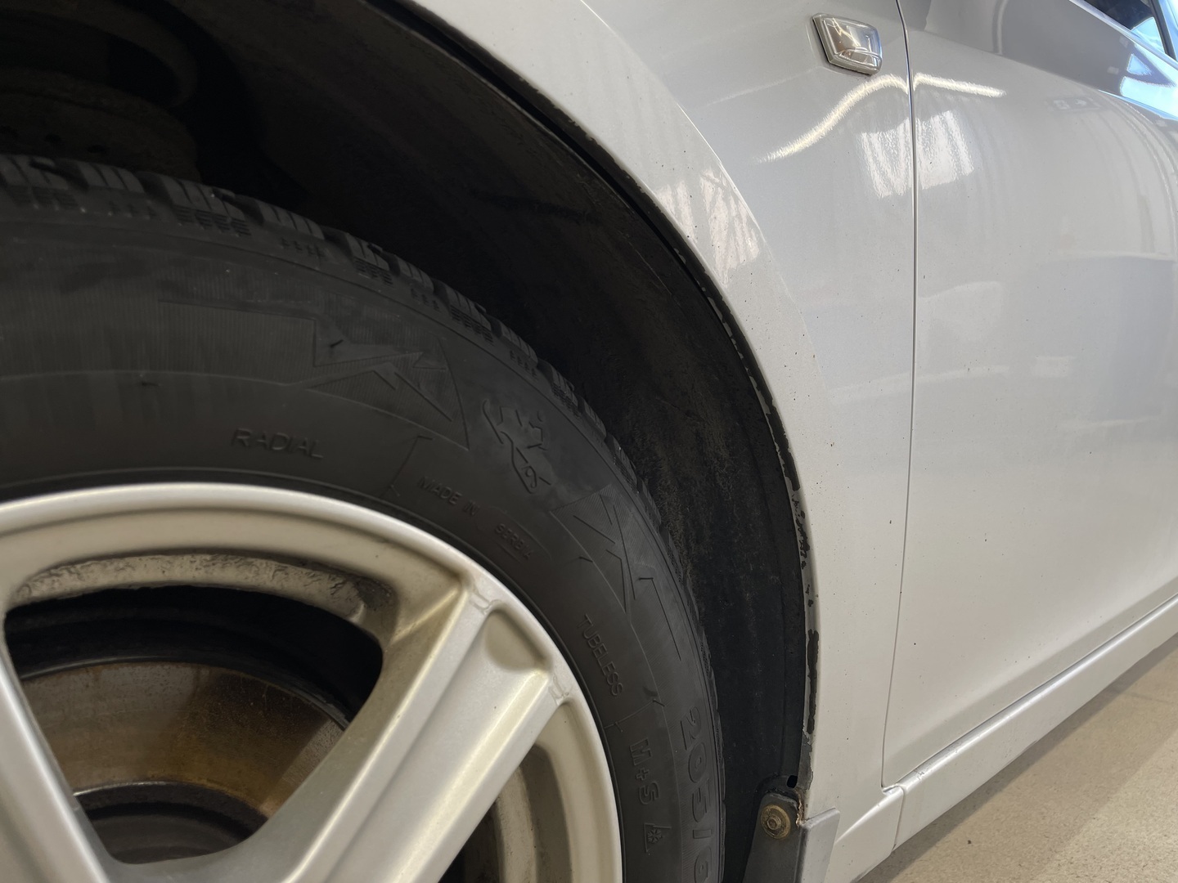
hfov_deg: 67.3
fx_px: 885
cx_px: 589
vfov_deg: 53.1
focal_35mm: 26
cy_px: 442
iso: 32
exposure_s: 1/160
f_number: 1.6
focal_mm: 4.2
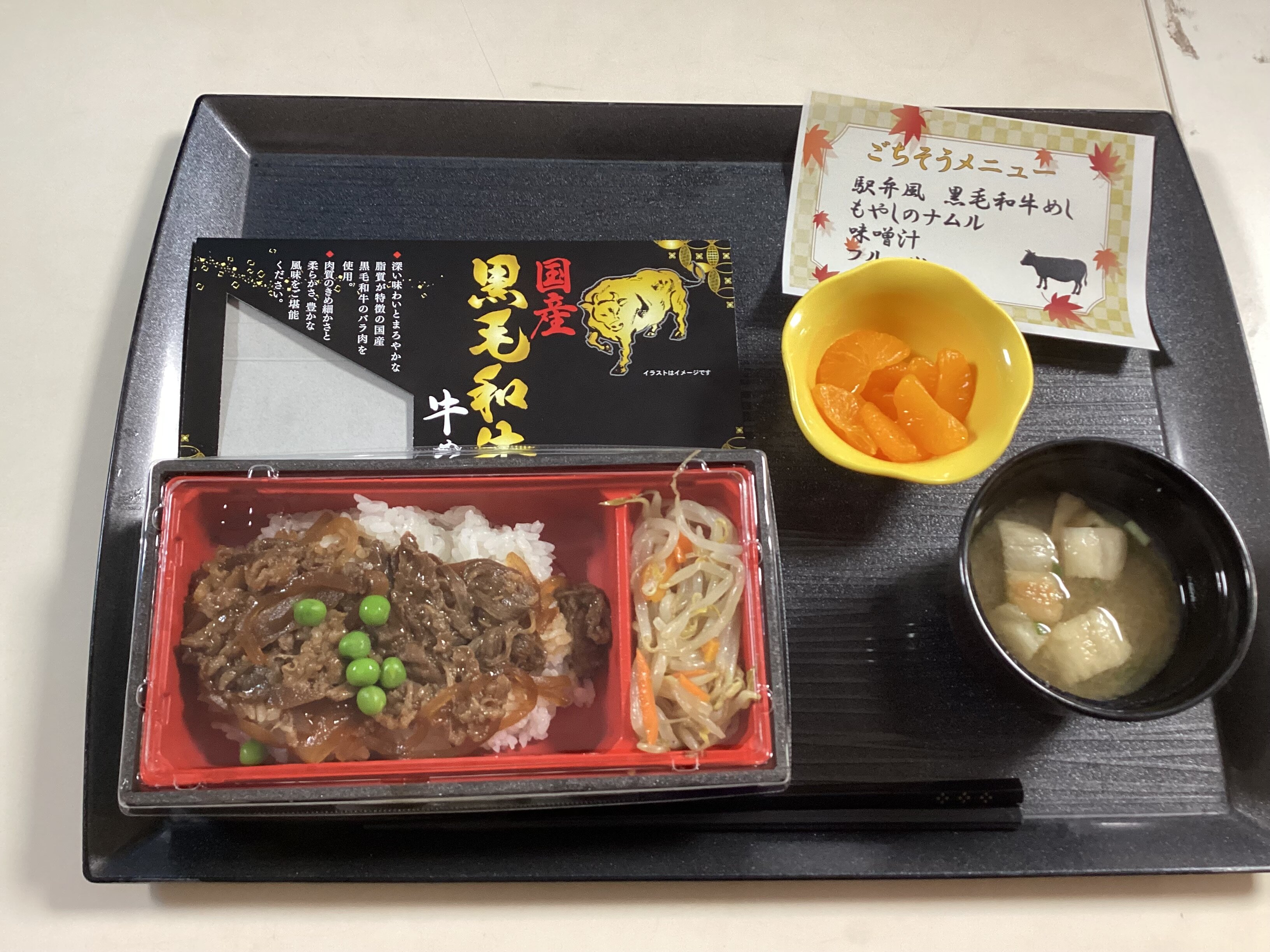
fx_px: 1137
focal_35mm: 31
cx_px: 635
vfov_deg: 45.4
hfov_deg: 58.4
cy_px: 476
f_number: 2.4
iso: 250
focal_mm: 3.3
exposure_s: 1/60
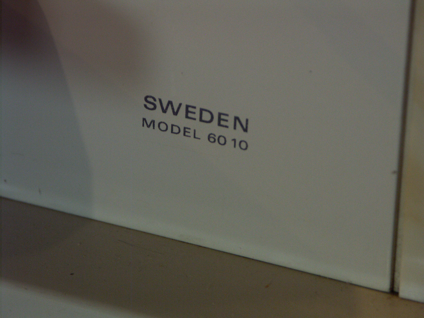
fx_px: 2437
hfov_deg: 9.9
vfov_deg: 7.5
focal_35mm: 199
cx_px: 212
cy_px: 159
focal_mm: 50.8
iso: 200
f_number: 3.5
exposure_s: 1/13
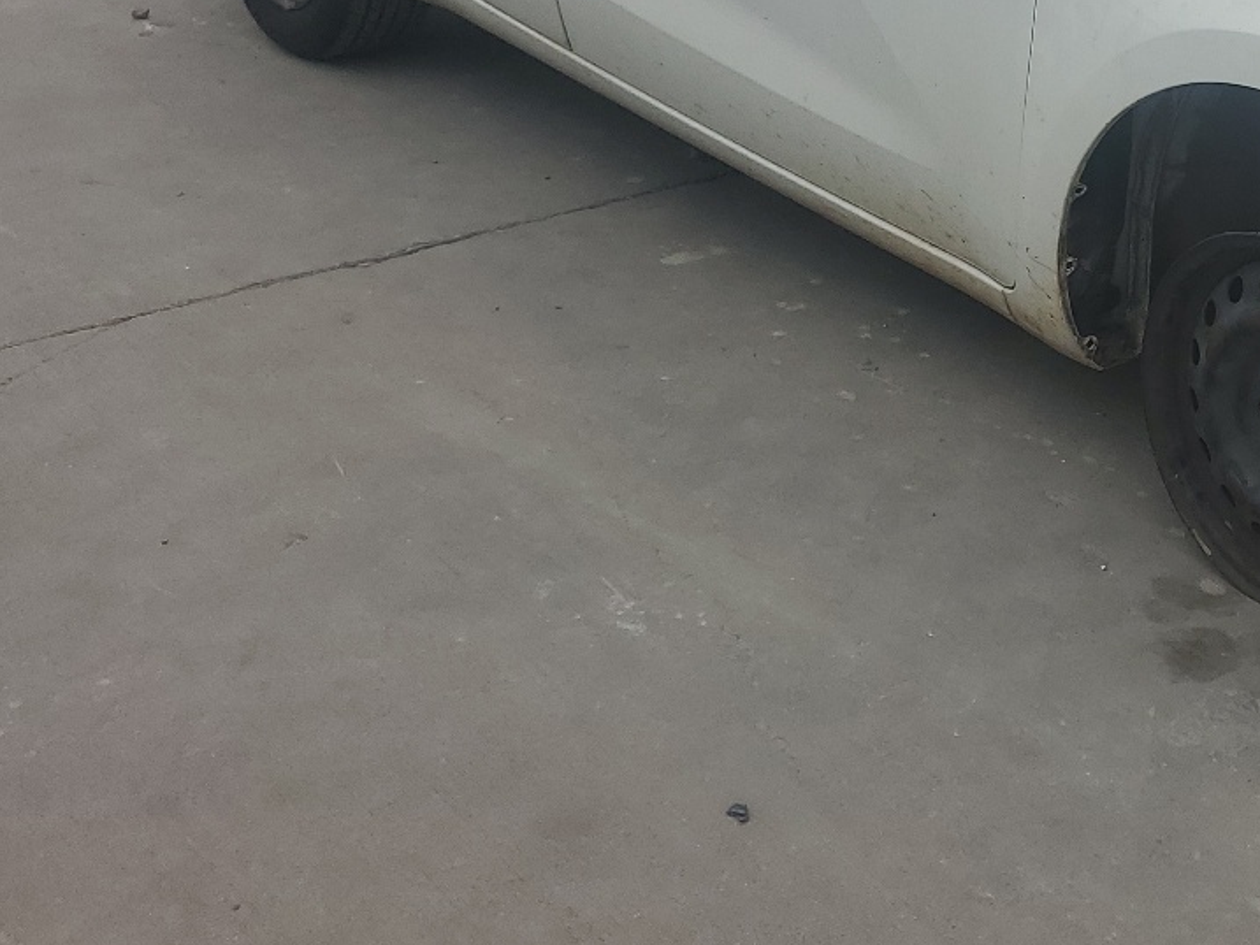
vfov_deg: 24.1
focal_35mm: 58
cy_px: -5
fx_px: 2112
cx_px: 1392
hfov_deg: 29.8
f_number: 1.5
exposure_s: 1/500
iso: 50
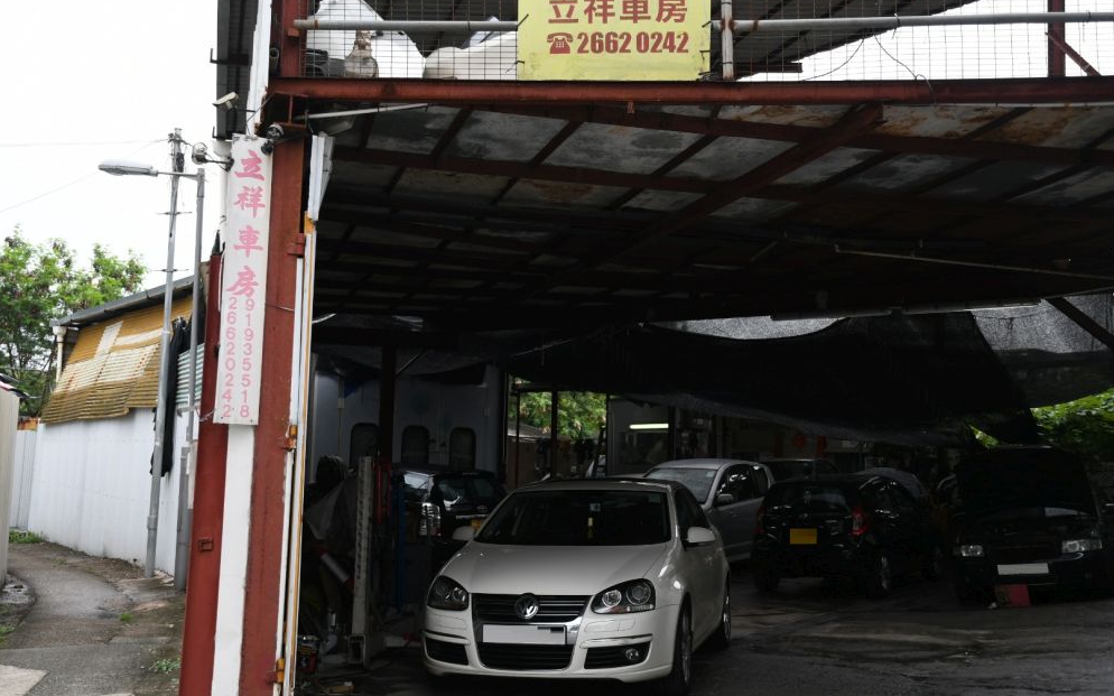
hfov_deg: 49.3
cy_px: 324
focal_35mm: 40
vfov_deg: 32.0
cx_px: 557
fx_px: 1214
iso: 125
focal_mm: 26
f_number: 4.5
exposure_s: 1/125
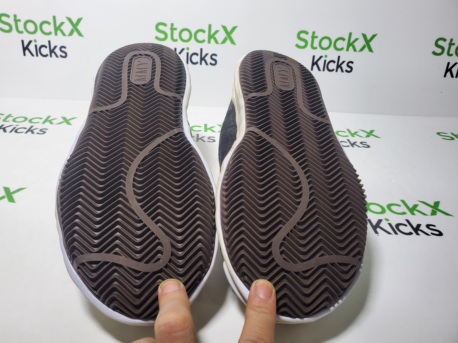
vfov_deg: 51.4
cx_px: 221
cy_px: 171
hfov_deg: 65.3
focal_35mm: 27
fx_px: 357
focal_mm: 4.3
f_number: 2.4
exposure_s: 1/149
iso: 50
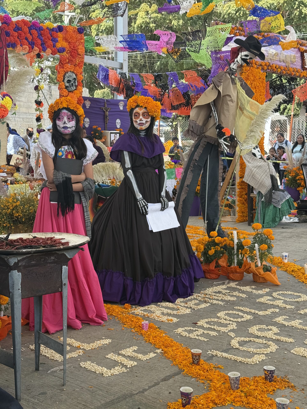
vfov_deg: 39.7
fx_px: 568
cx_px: 154
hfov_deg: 30.3
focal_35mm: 48
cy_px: 204
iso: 80
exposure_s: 1/592
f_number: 1.78
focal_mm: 6.76
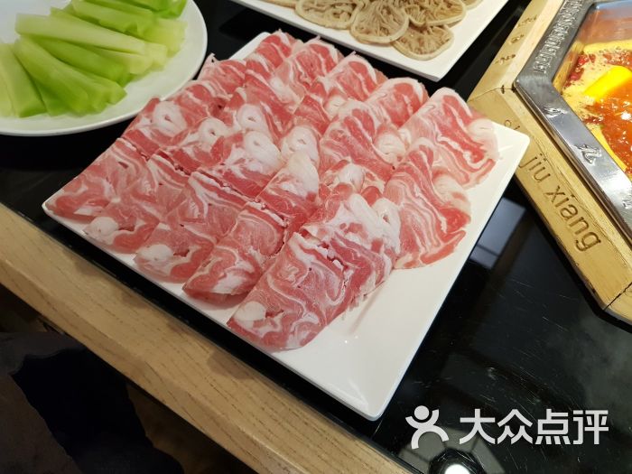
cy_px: 237
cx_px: 316
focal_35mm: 26
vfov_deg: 53.1
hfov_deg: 67.3
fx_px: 475
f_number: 1.7
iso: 200
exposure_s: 1/100
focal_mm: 4.2
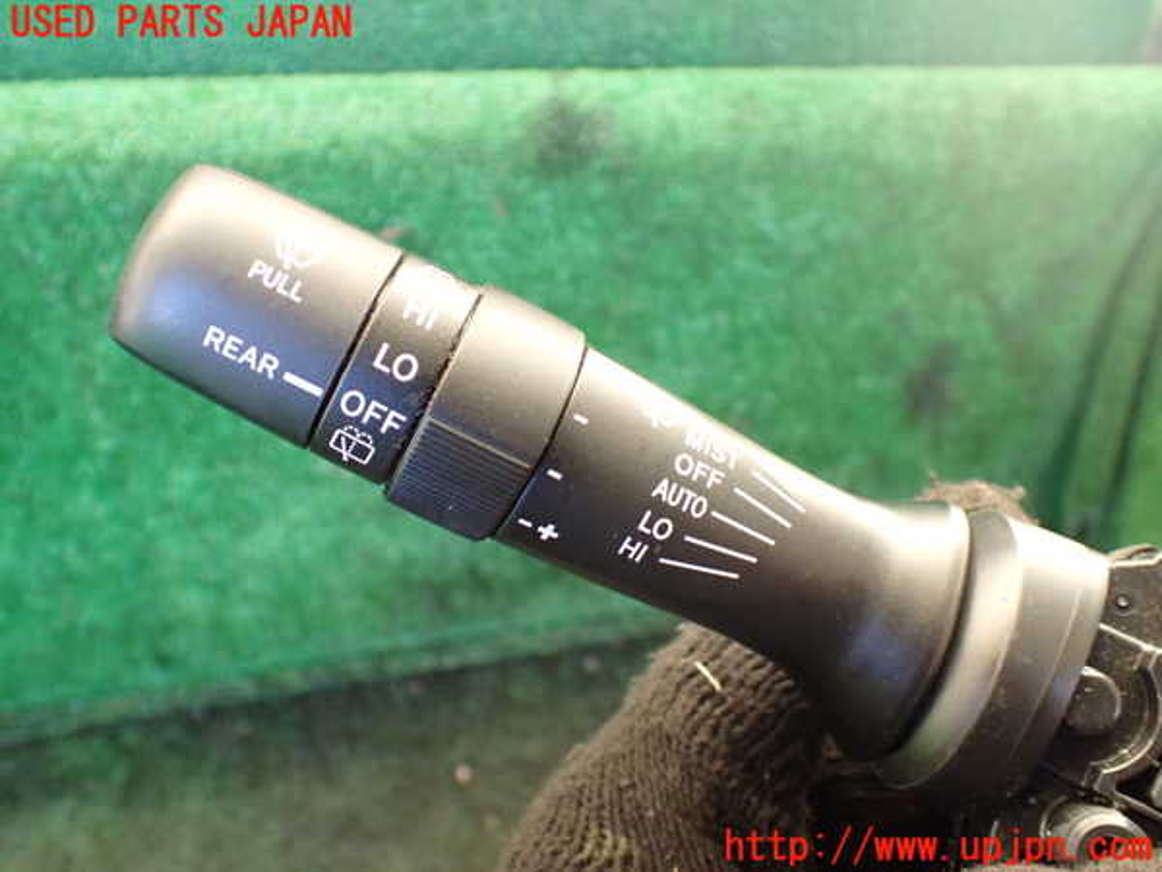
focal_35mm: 30
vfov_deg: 46.8
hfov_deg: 60.0
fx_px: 1007
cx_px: 581
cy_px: 436
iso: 800
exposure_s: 1/100
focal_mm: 5.4
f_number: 2.3
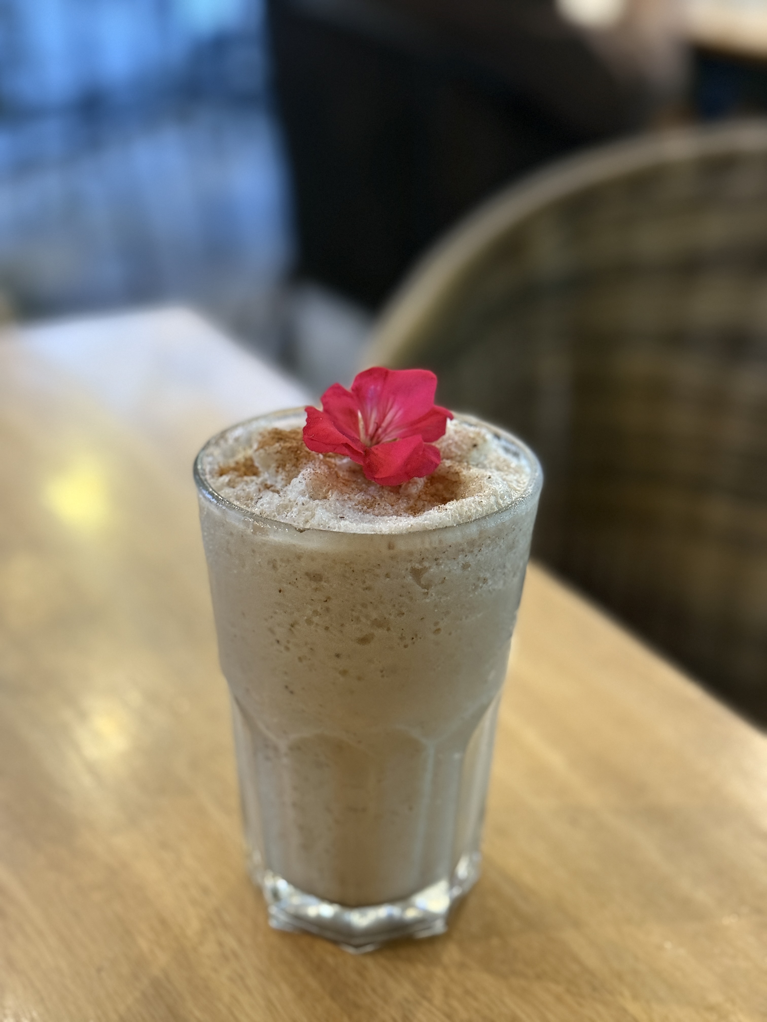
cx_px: 384
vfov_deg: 39.7
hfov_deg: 30.3
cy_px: 511
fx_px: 1418
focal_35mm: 48
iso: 400
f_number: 1.78
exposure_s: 1/40
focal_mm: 6.76
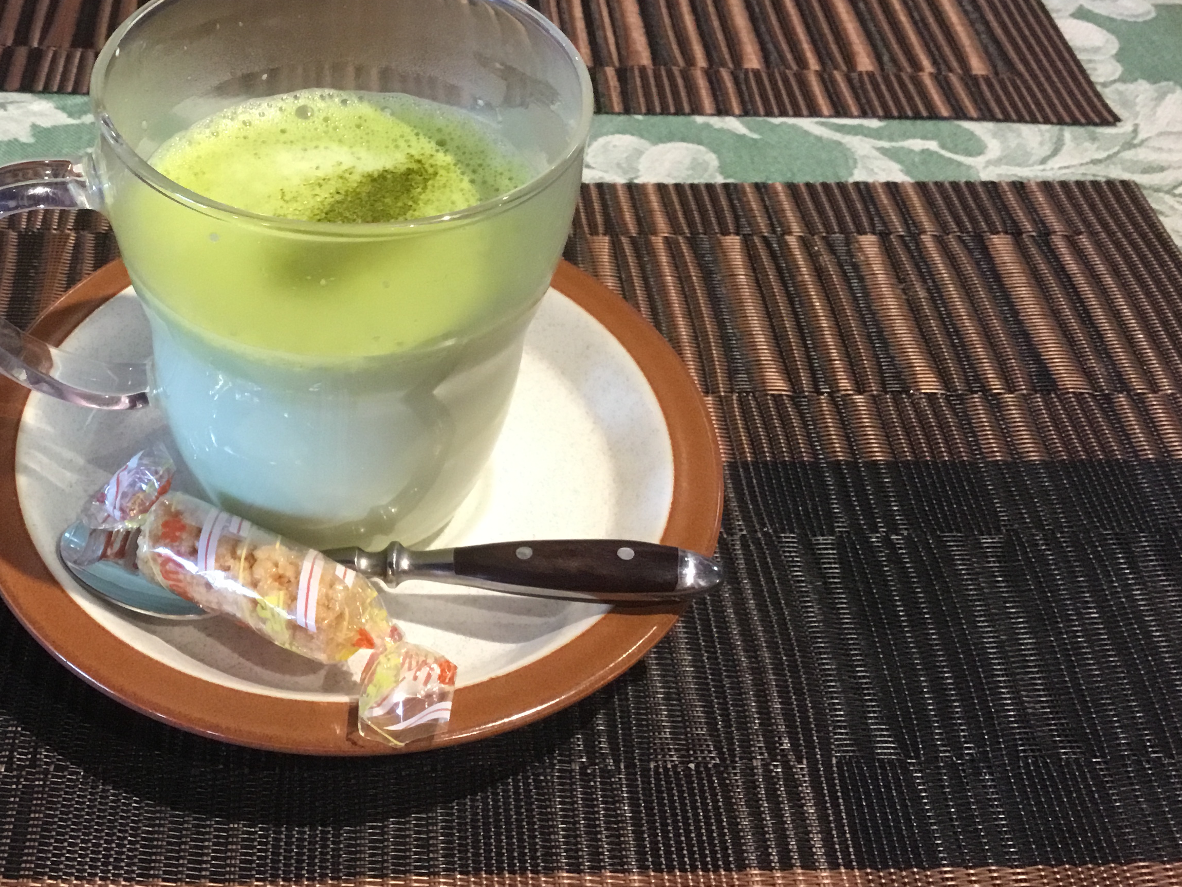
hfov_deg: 42.2
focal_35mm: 44
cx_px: 366
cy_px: 367
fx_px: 1502
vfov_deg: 32.8
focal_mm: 3.3
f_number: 2.4
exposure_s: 1/30
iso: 200
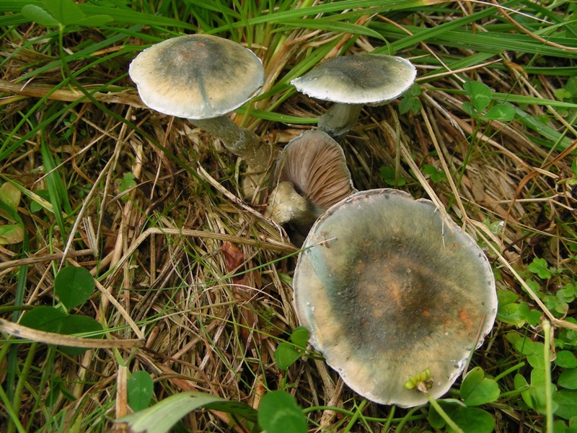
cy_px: 216
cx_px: 288
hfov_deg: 49.0
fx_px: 633
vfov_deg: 37.7
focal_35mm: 38
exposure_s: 1/61.5
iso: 50
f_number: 3.5
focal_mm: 6.3
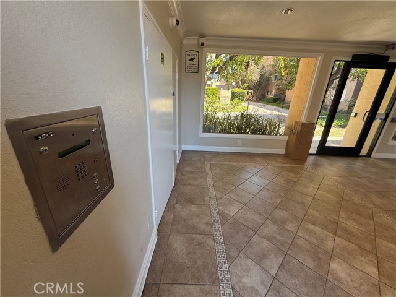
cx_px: 198
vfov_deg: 85.7
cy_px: 148
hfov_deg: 102.1
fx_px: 160
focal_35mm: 14
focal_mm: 2.22
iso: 64
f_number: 2.2
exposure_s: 1/123
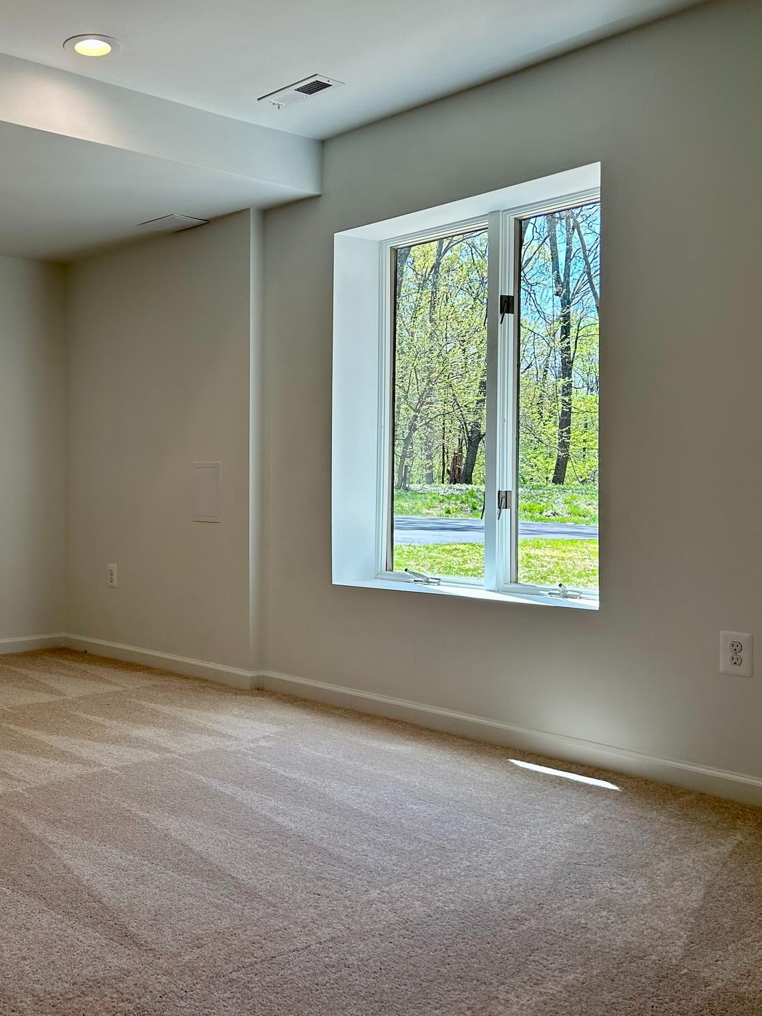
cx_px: 153
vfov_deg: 52.6
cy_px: 504
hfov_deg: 39.1
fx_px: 1027
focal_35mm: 35
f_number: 1.5
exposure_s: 1/434
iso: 50
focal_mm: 5.7
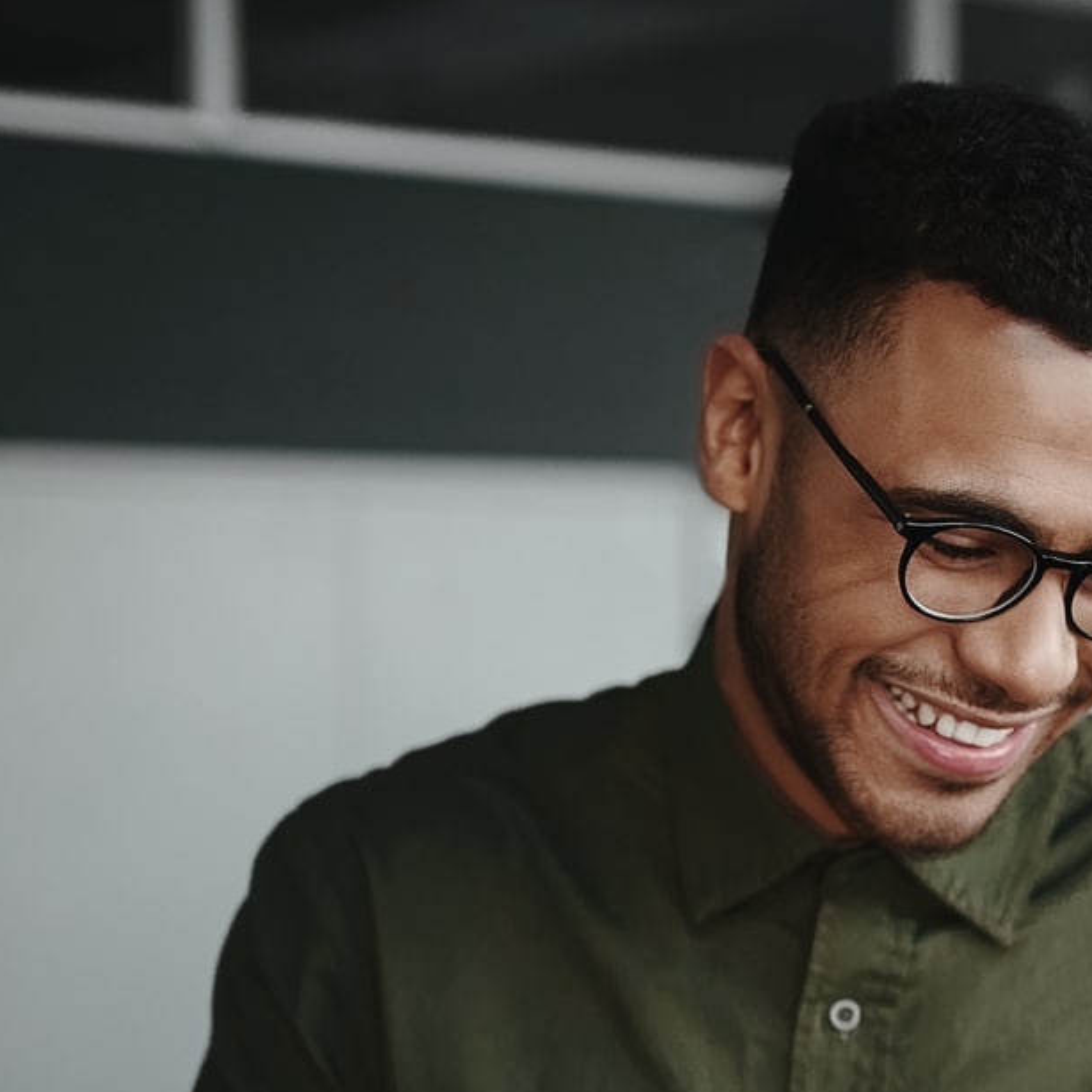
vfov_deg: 18.4
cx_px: 1412
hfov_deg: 17.5
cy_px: 991
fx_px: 3319
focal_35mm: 93
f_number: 1.8
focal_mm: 35
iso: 400
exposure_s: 1/800
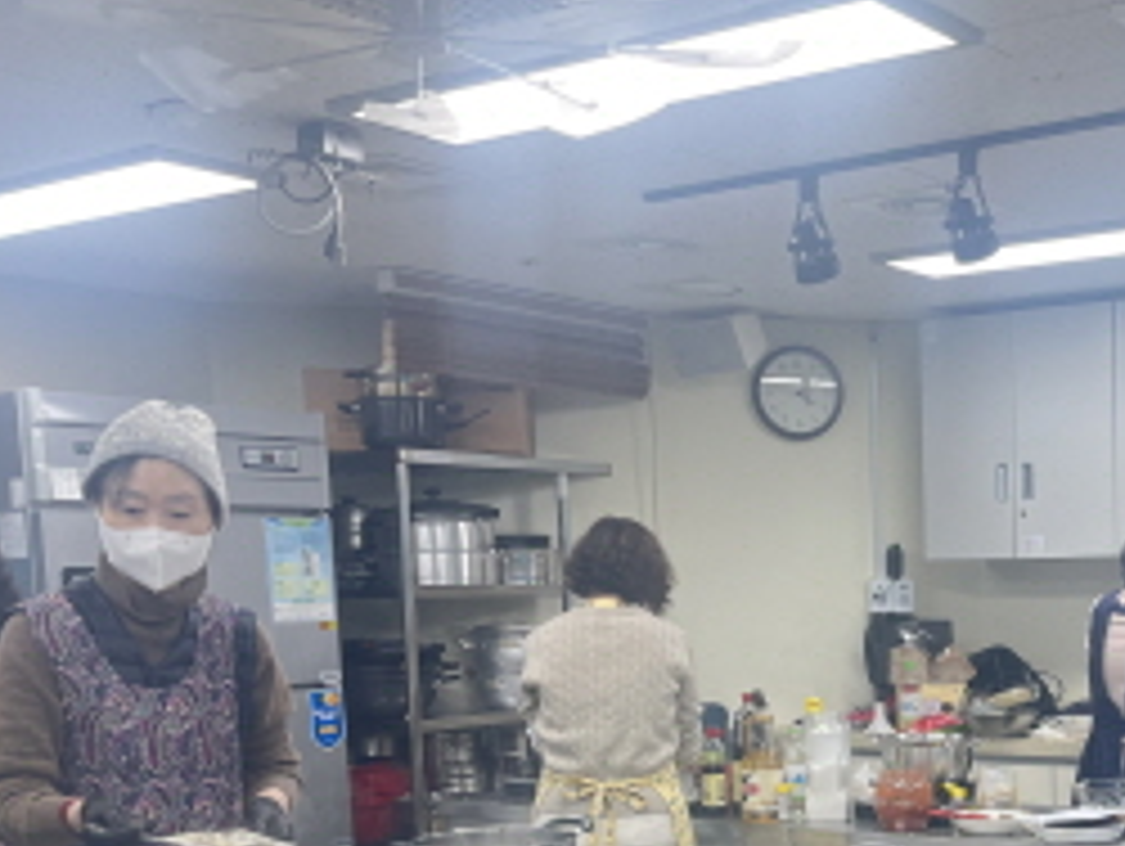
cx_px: 1004
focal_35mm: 52
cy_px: 776
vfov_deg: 27.0
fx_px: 1692
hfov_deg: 34.8
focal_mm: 5.1
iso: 80
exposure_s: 1/60
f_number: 1.6
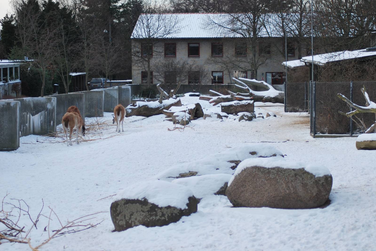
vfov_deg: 13.0
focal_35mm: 105
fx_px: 1097
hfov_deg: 19.5
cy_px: 126
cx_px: 188
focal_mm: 70
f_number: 4.5
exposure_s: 1/320
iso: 200
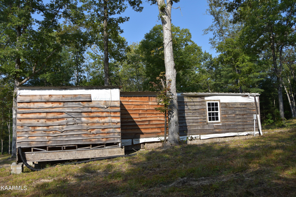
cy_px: 98
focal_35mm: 27
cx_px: 148
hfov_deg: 67.4
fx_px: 222
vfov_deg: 47.9
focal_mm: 18
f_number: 3.5
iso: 200
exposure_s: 1/2000
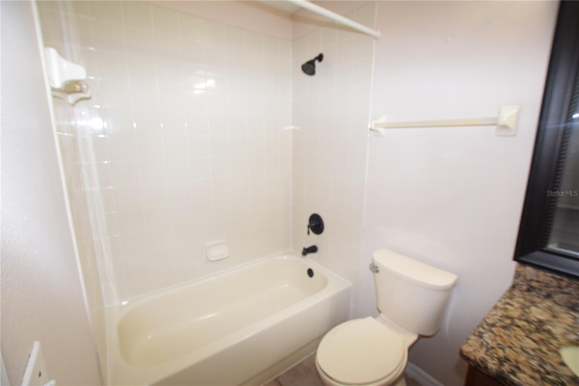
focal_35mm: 15
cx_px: 290
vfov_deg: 77.3
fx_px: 241
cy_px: 193
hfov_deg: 100.4
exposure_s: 1/100
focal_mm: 10
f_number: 5
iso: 800
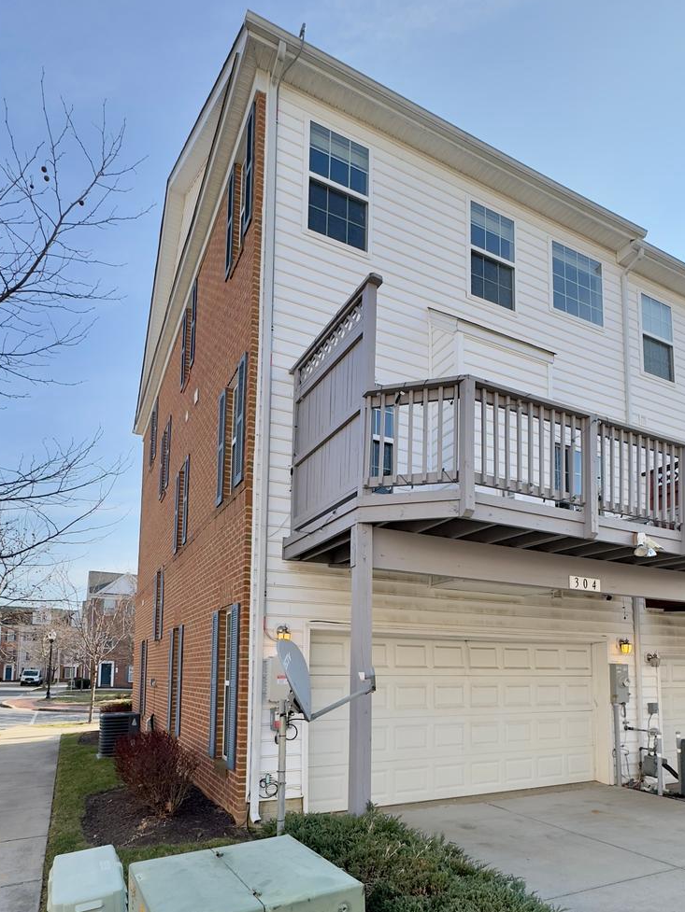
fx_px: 580
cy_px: 620
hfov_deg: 61.0
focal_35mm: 22
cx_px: 375
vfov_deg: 73.7
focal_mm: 2.22
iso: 40
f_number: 2.2
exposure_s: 1/625
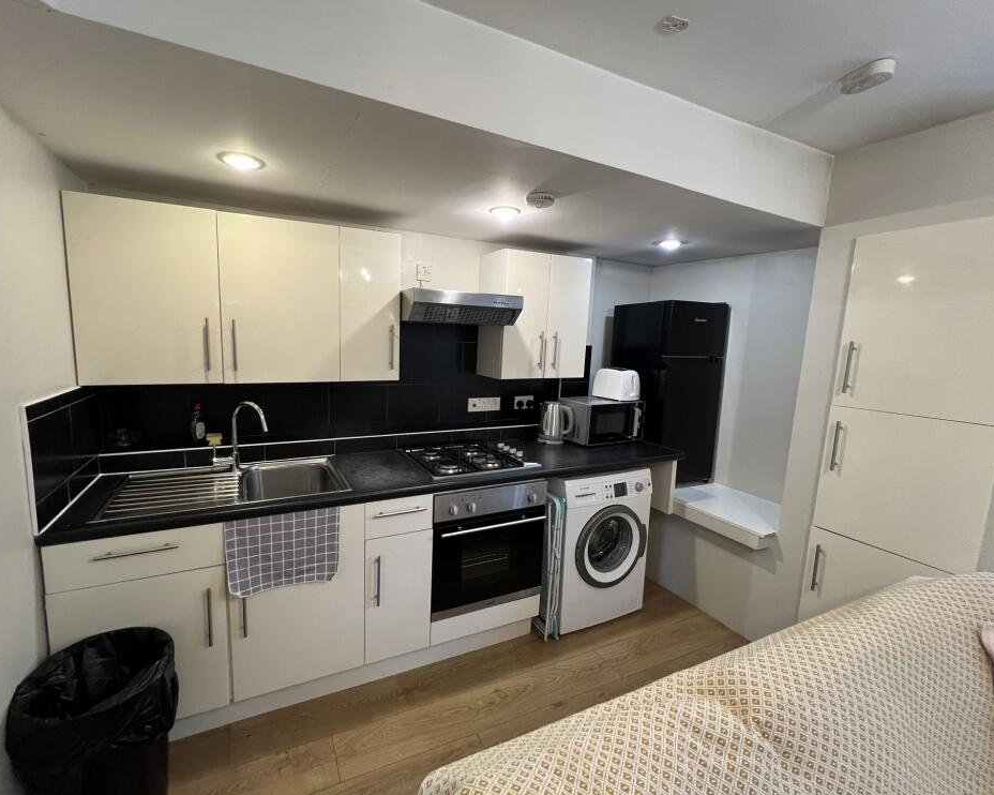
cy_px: 394
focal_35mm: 14
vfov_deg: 88.0
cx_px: 449
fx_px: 412
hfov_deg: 100.4
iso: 250
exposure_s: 1/100
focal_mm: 1.57
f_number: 1.8
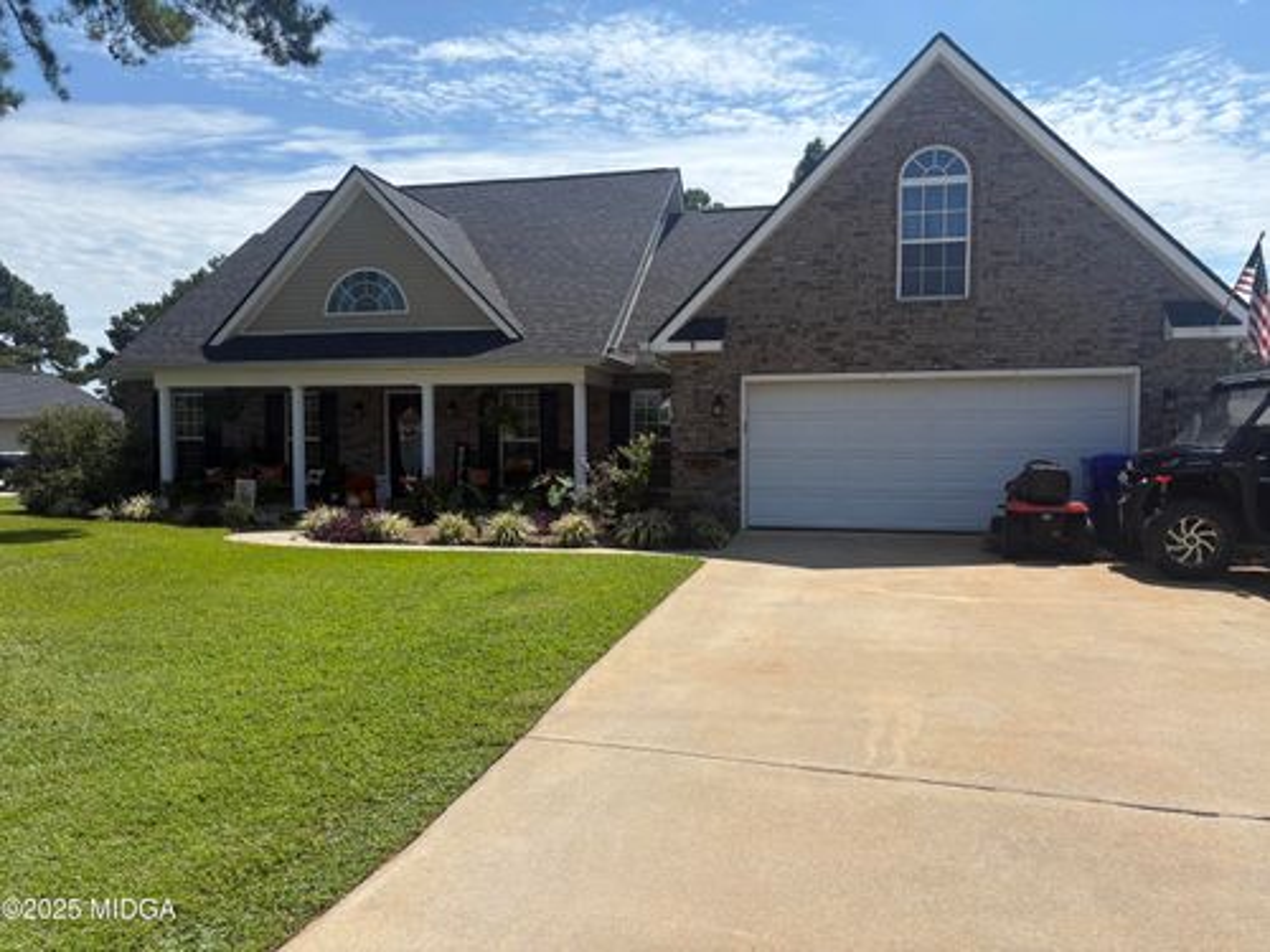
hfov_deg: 67.3
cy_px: 476
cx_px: 635
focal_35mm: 26
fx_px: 954
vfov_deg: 53.1
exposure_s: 1/4950
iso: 50
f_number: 1.6
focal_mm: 5.96
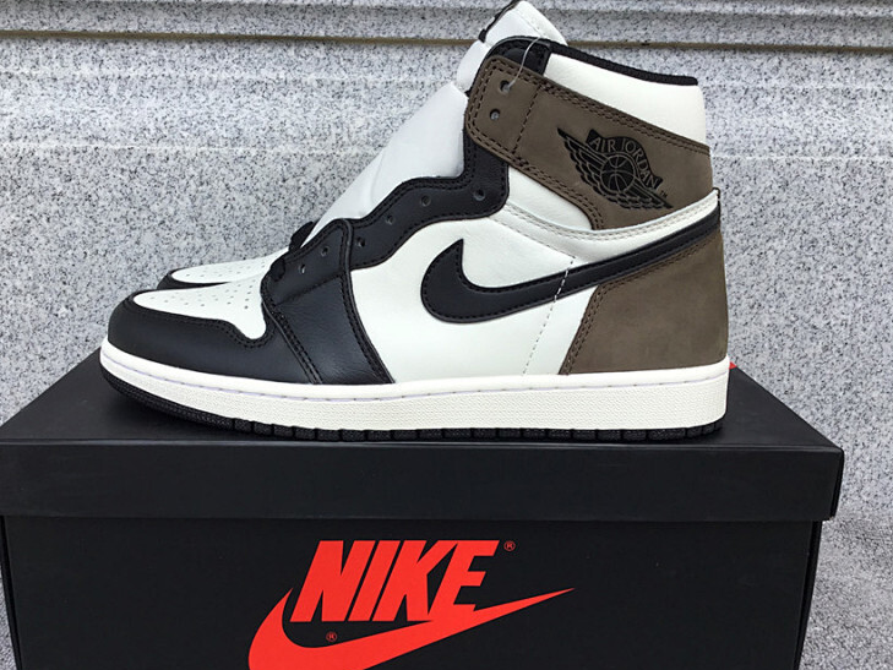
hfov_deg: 53.9
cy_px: 348
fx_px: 877
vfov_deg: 41.8
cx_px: 412
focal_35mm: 34
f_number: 2.4
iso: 25
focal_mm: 3.3
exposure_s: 1/734
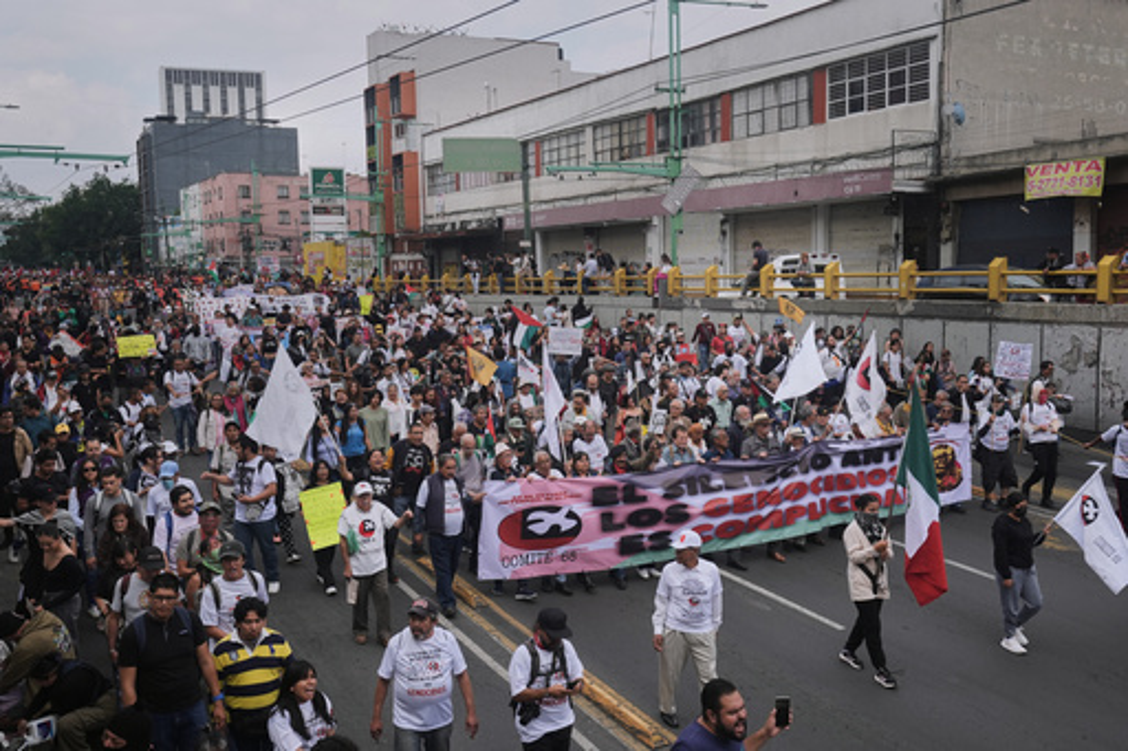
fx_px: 1096
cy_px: 376
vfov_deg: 37.8
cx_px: 564
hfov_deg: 54.4
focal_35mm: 35
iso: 640
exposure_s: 1/1000
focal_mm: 35
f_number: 5
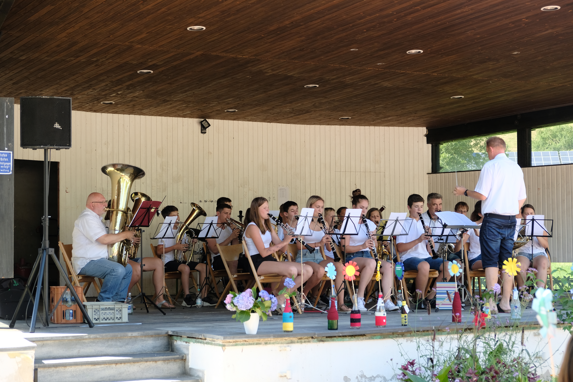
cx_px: 286
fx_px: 1210
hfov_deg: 26.7
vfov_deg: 17.9
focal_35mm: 76
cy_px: 191
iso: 400
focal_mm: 50.5
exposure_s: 1/110
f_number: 4
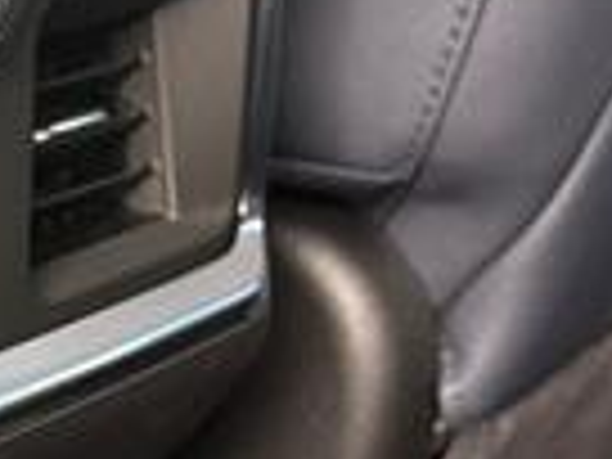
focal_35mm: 113
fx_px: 1998
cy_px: 369
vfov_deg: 13.0
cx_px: -166
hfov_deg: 16.5
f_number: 1.78
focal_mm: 6.76
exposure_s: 1/38
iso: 1000
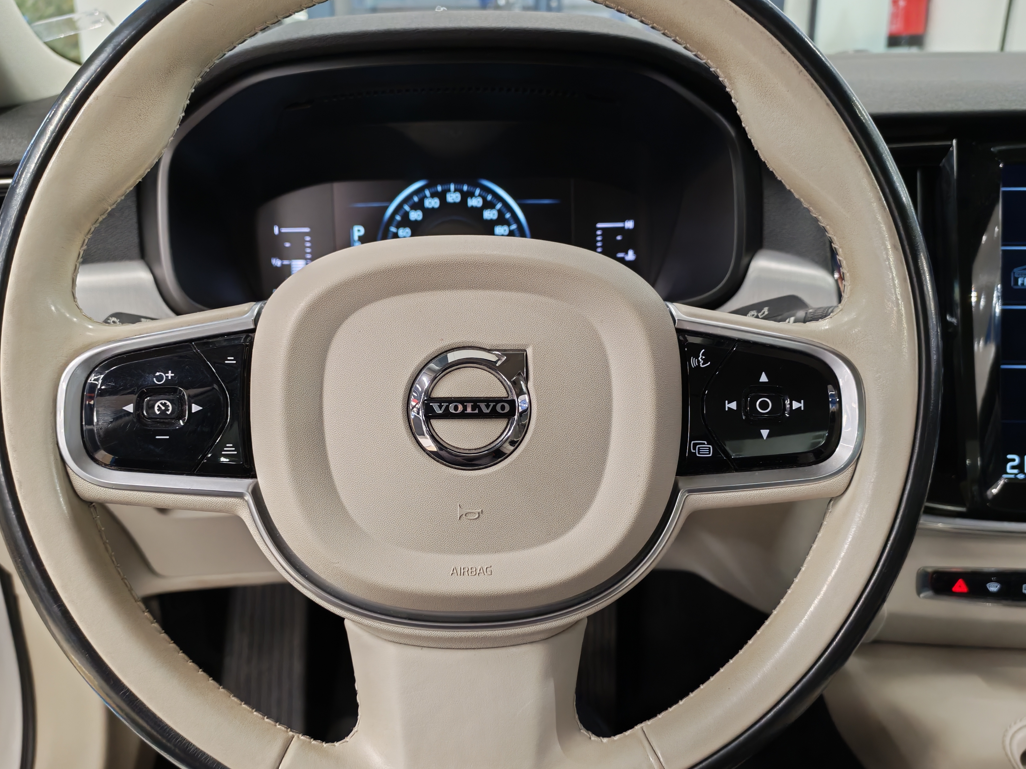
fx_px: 978
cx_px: 482
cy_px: 396
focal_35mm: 33
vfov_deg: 42.9
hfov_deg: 55.3
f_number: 1.9
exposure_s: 1/50
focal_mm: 6.12
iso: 884
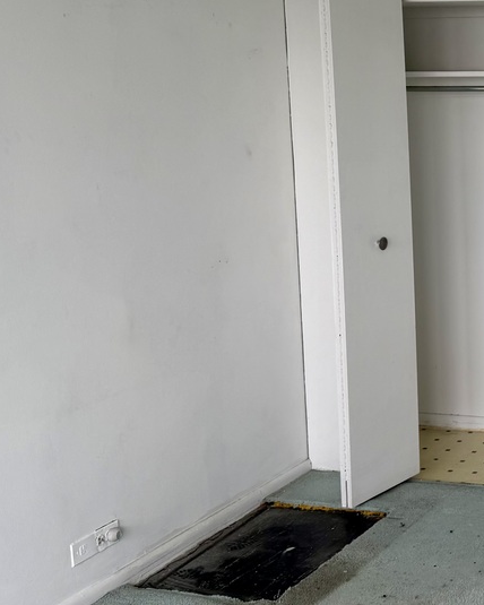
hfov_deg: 21.5
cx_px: 659
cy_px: 187
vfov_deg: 29.7
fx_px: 1128
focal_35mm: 63
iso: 64
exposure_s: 1/159
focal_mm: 6.76
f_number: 1.78
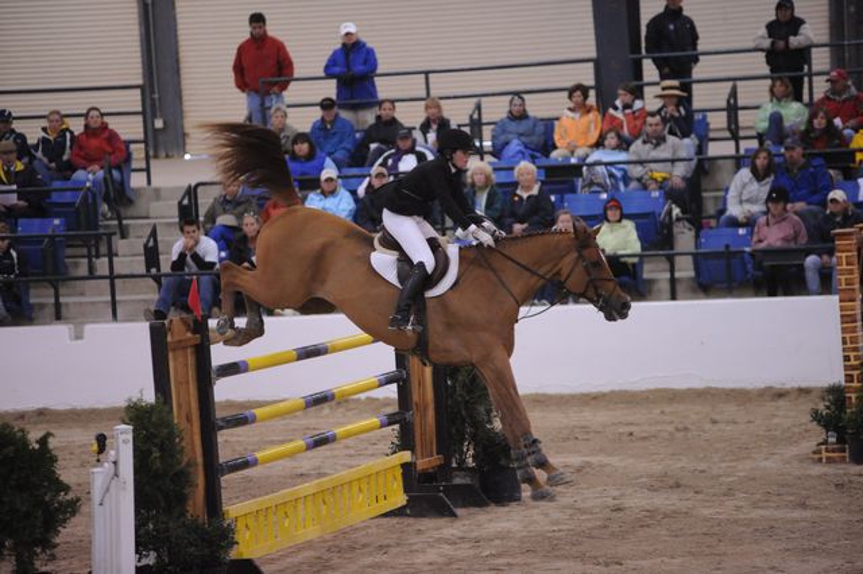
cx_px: 432
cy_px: 287
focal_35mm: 200
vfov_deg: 6.9
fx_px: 4792
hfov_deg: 10.3
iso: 5000
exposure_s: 1/400
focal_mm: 200
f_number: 2.8
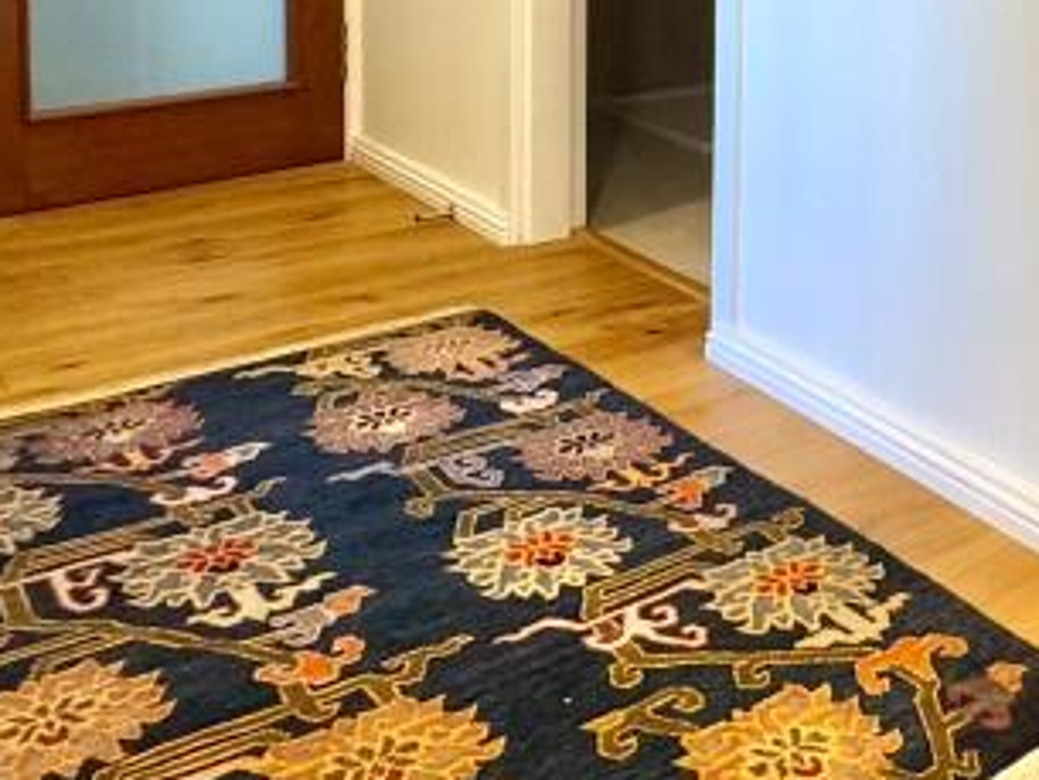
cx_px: 1131
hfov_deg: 35.0
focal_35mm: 47
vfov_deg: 28.3
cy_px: -65
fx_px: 1411
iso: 250
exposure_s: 1/100
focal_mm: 2.22
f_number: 2.2
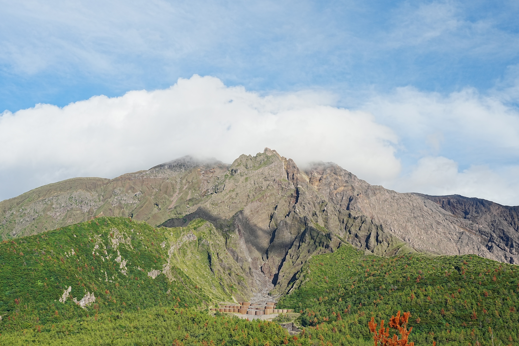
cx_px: 260
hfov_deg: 41.9
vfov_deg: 28.6
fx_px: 678
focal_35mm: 47
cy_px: 173
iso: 400
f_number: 8
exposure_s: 1/500
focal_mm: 47
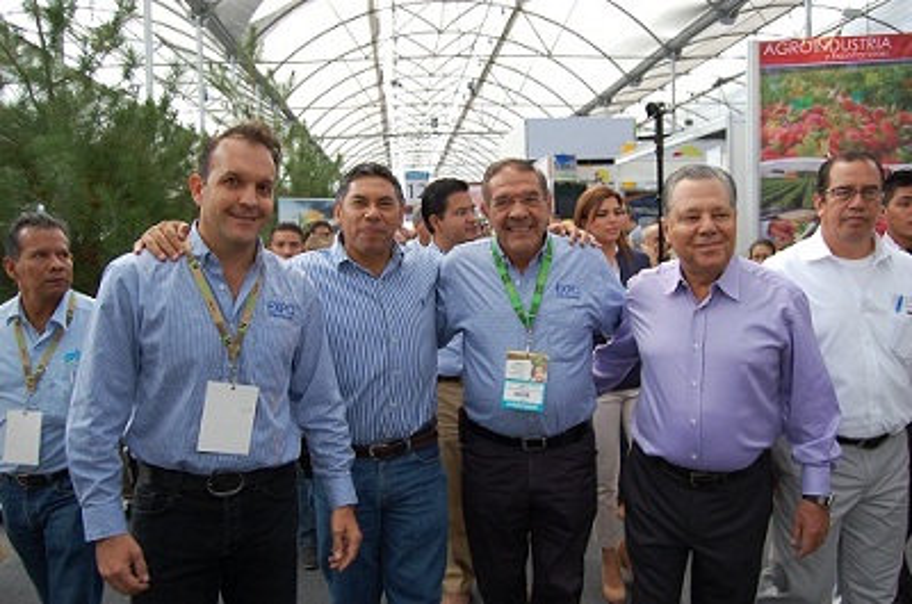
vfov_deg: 47.7
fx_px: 683
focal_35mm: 27
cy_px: 302
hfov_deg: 67.5
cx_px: 456
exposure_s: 1/125
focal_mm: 18
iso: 220
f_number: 5.6
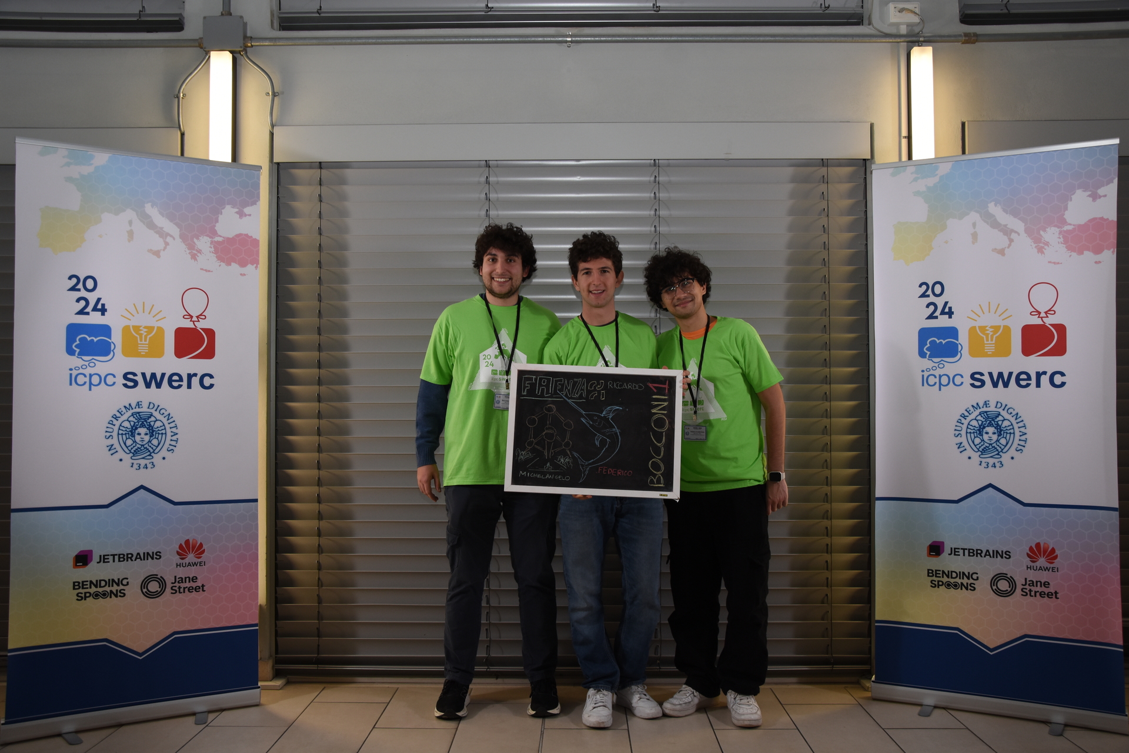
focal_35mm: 33
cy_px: 376
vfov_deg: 40.0
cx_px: 564
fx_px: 1035
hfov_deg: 57.2
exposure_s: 1/80
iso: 400
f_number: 5
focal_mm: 22
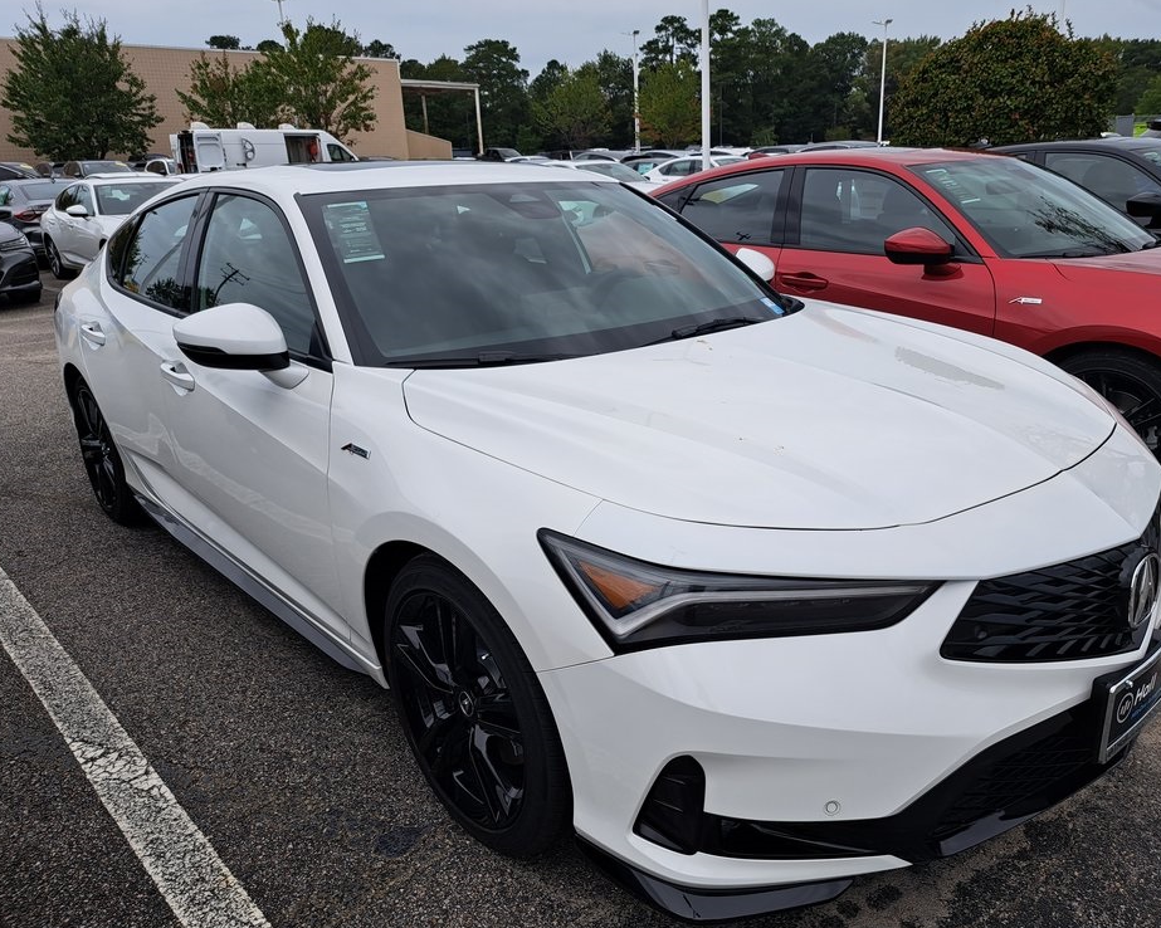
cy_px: 475
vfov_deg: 54.9
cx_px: 633
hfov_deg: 65.9
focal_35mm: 26
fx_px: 893
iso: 50
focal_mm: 5.23
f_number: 1.8
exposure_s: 1/873
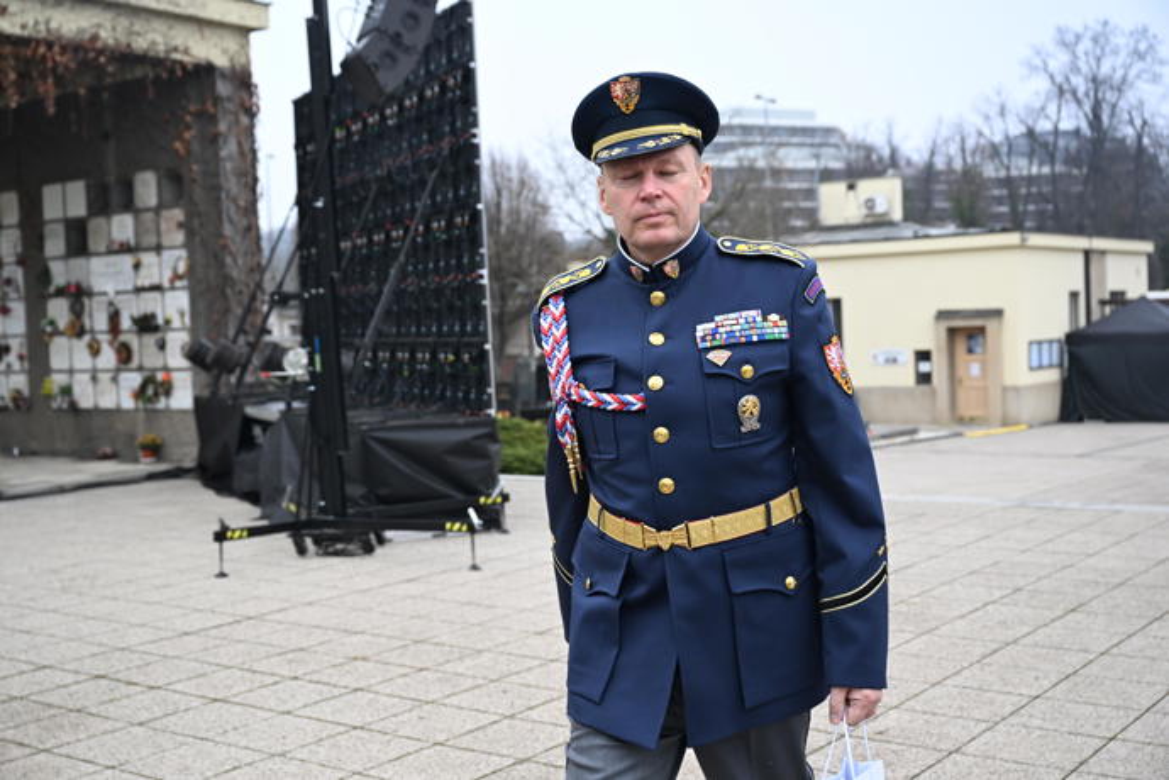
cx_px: 584
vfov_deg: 30.5
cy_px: 390
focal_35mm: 44
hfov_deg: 44.5
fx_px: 1429
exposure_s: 1/800
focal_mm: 44
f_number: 4
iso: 800
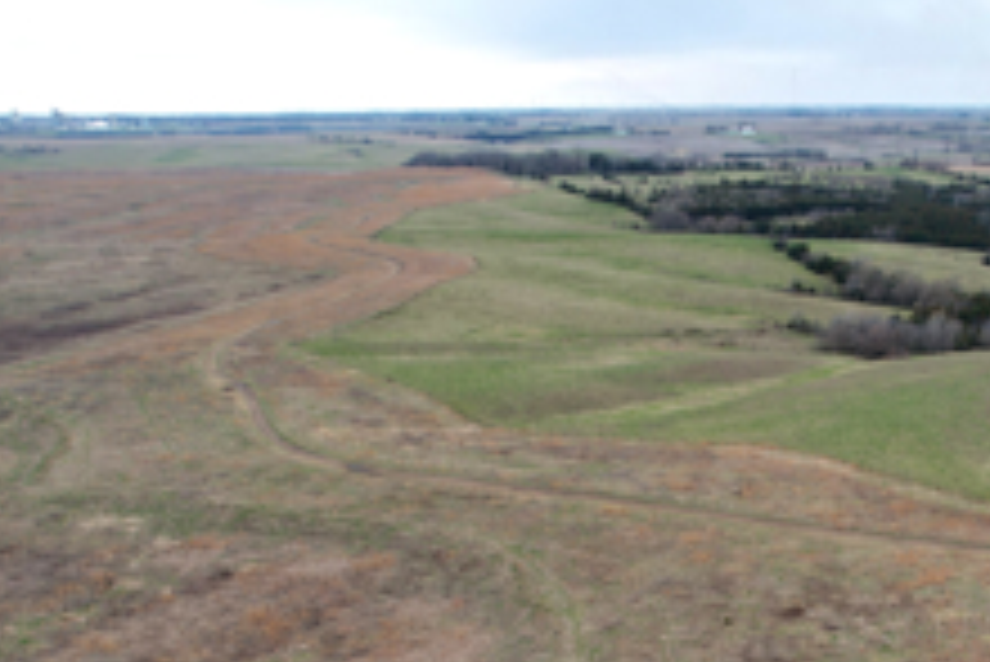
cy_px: 657
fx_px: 1238
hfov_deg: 41.3
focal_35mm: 45
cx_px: 824
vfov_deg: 28.2
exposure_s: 1/500
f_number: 2.8
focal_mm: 8.38
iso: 100
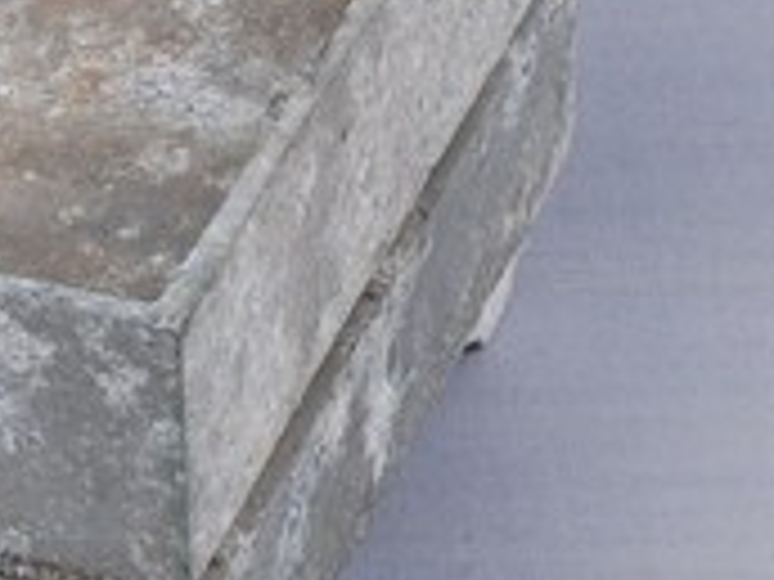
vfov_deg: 6.3
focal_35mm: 236
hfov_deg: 8.3
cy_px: 254
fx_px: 5277
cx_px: -130
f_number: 22
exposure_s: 1/100
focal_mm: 44
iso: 100
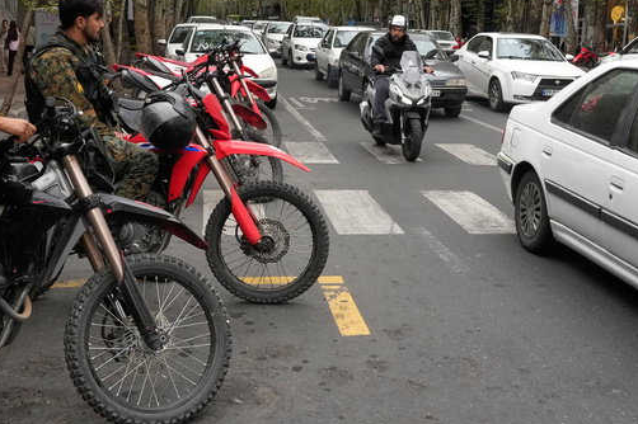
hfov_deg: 40.3
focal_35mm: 49
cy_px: 211
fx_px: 868
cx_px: 297
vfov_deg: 27.5
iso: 3200
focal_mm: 24
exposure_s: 1/400
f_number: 10
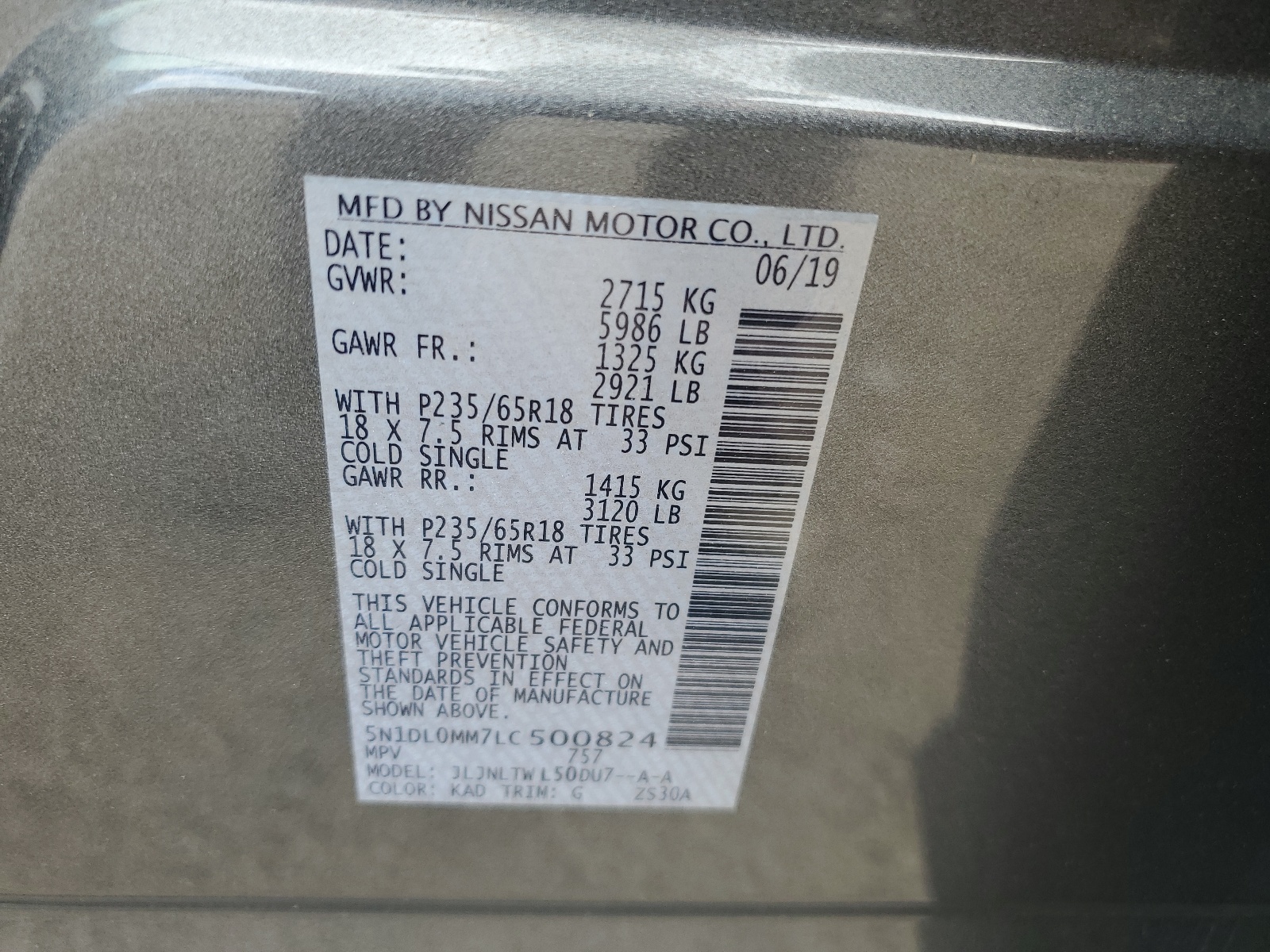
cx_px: 635
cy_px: 476
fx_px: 954
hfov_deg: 67.3
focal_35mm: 26
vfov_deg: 53.1
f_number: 1.5
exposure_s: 1/133
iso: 50
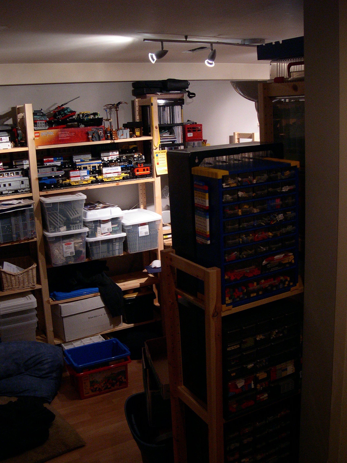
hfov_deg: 37.7
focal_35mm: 38
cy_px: 232
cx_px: 174
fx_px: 508
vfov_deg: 49.0
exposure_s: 1/29.4
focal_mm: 8
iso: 400
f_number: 2.8
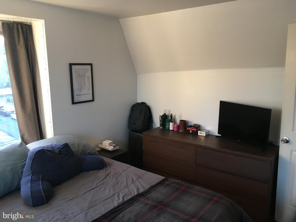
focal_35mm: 29
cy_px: 111
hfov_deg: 61.7
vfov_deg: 48.2
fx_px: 248
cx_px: 148
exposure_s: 1/30
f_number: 2.2
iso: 100
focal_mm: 4.15
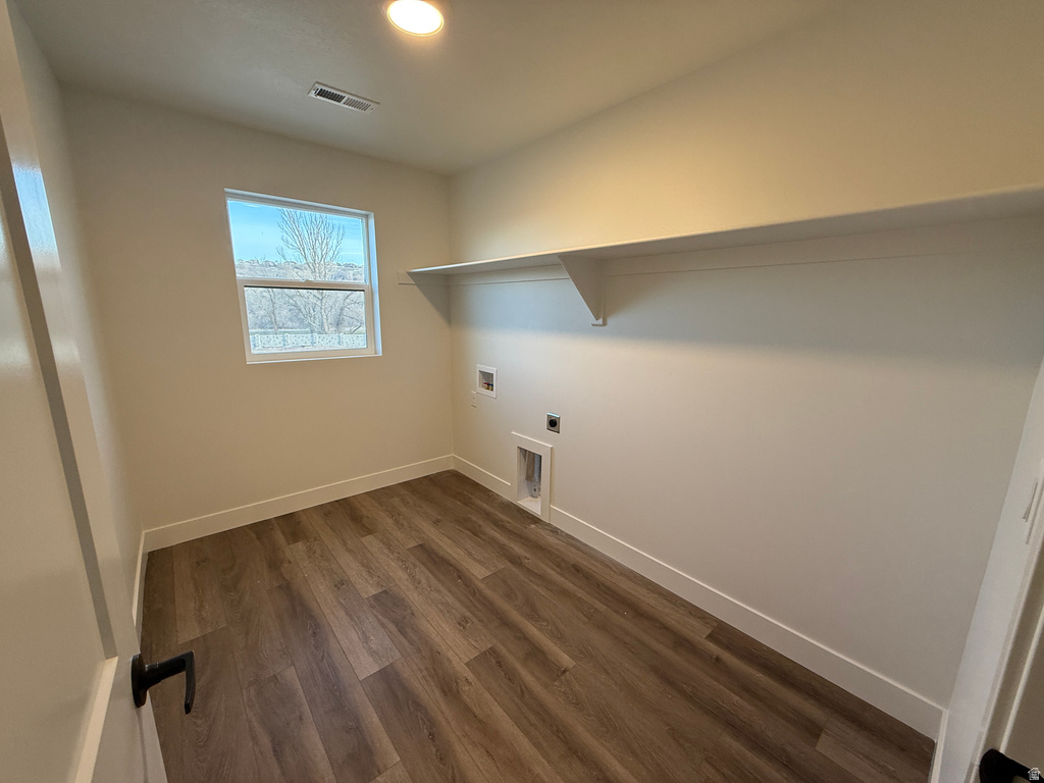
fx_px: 422
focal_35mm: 14
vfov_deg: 85.7
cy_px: 392
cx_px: 522
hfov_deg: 102.1
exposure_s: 1/120
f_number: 2.2
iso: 160
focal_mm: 2.22
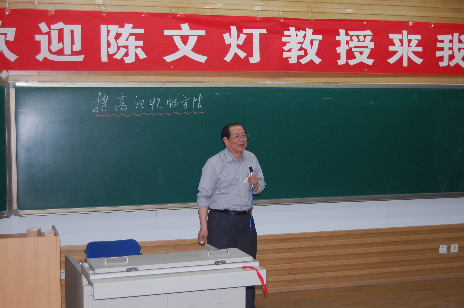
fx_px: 760
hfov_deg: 34.0
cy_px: 155
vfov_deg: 23.0
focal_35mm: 59
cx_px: 235
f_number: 4.8
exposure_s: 1/60
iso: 400
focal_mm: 38
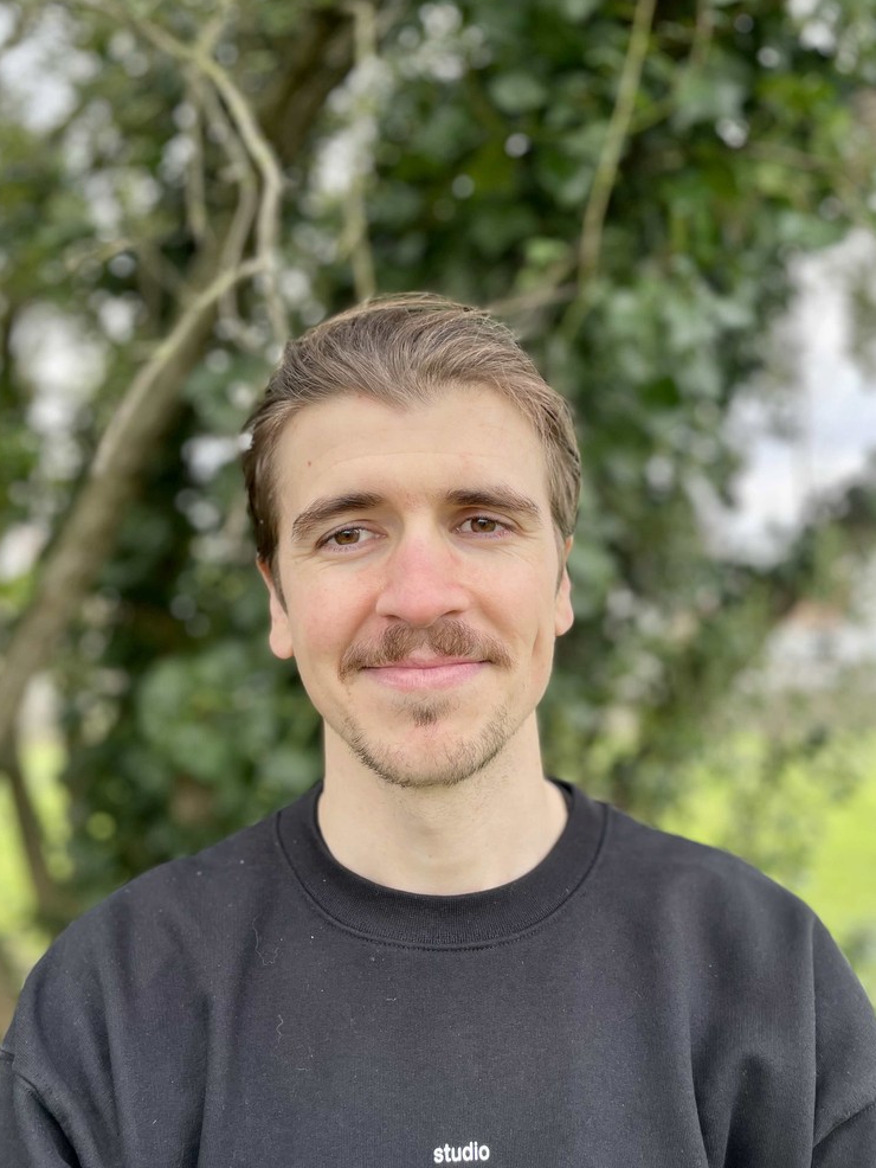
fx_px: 911
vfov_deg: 65.3
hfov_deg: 51.4
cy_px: 580
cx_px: 425
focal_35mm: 27
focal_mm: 4.2
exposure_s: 1/121
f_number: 1.6
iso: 40
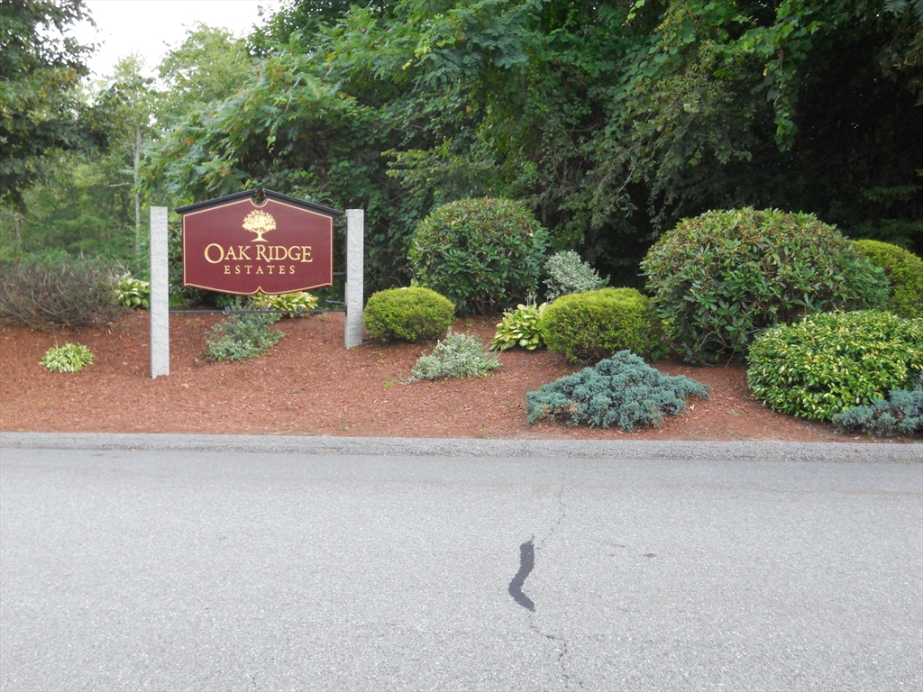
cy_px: 346
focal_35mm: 41
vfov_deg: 35.1
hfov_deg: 45.8
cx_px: 462
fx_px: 1093
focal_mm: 7.3
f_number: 3.2
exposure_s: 1/125
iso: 400
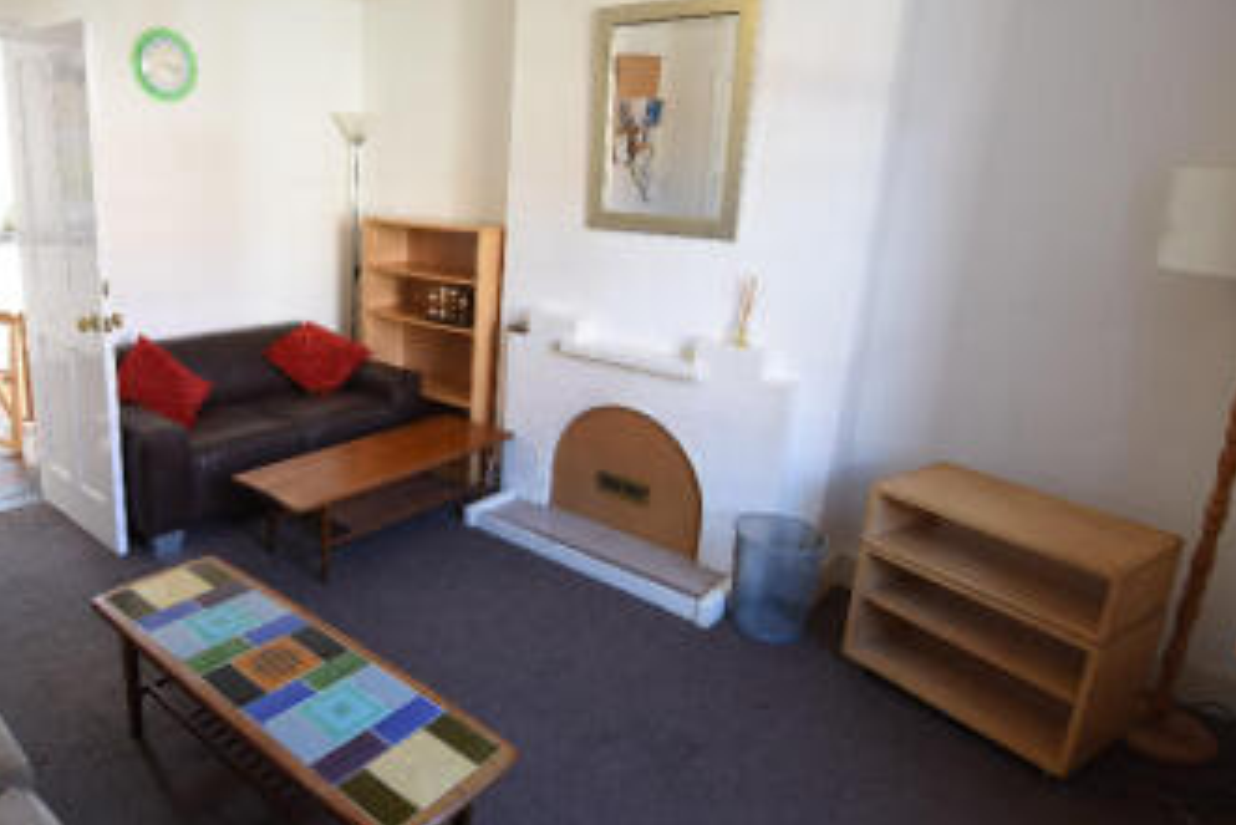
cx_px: 433
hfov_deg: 74.2
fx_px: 790
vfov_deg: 55.1
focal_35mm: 23
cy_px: 375
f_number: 4
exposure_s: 1/60
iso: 800
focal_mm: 16
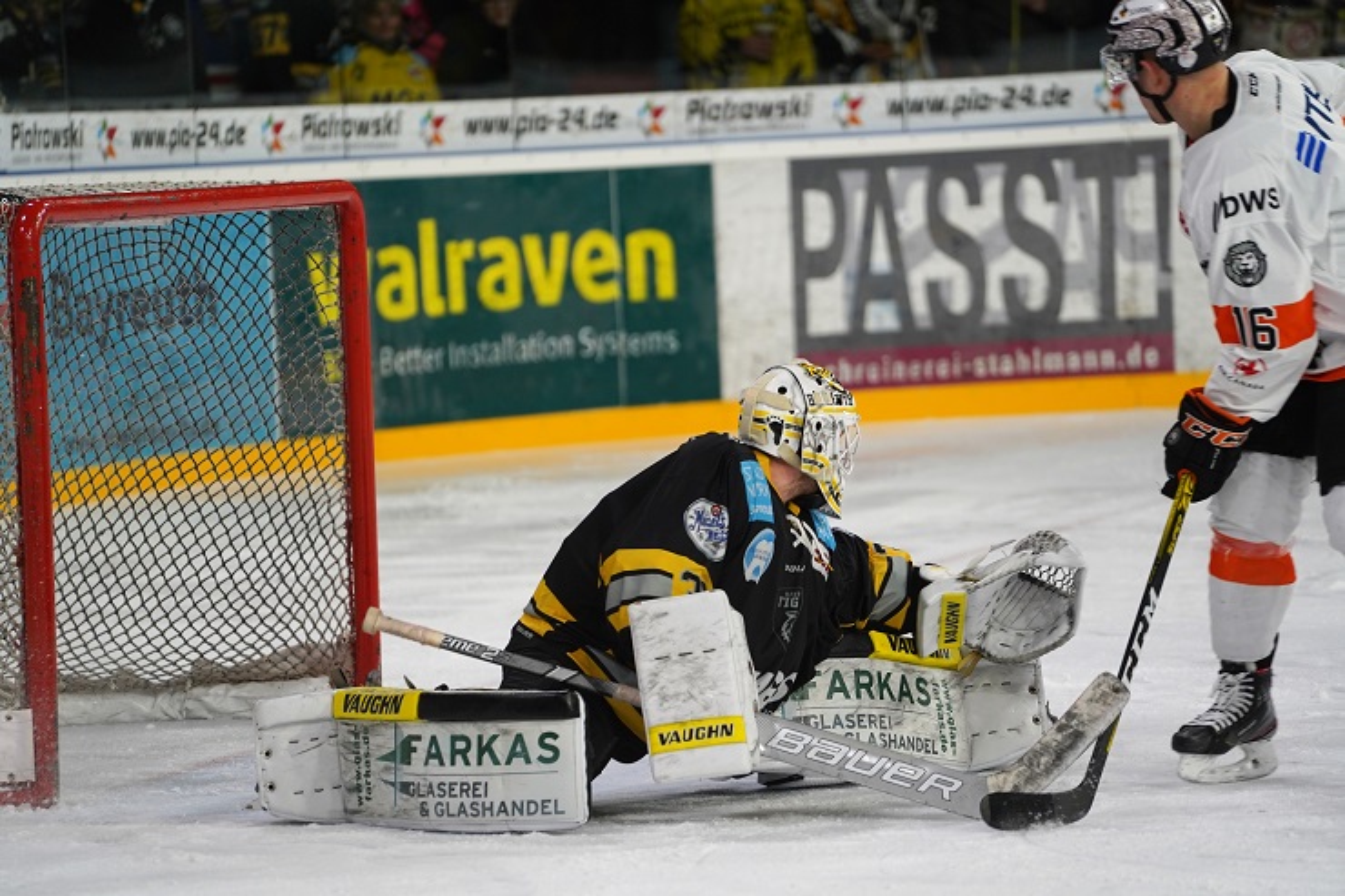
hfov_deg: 10.3
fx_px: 7470
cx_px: 672
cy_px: 448
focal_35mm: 200
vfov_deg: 6.9
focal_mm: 200
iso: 500
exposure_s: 1/250
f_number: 4
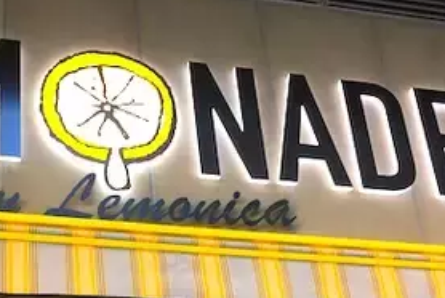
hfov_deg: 30.3
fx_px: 804
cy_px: 335
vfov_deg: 20.0
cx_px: 104
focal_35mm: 65
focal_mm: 4.15
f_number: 2.2
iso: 32
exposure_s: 1/60
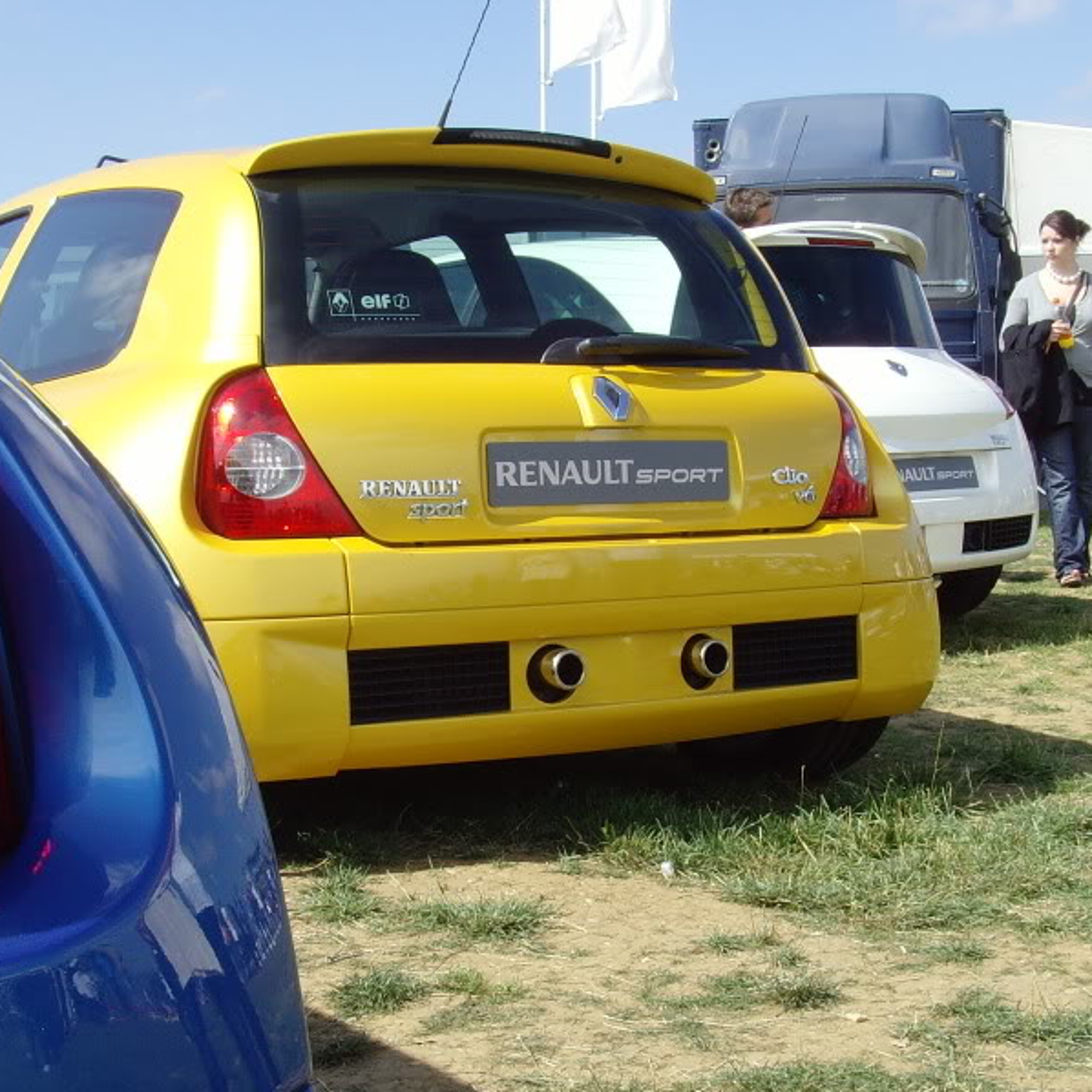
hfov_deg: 29.1
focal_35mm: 59
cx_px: 488
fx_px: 2106
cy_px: 612
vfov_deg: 29.0
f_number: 6.3
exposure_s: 1/250
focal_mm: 6.6
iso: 80
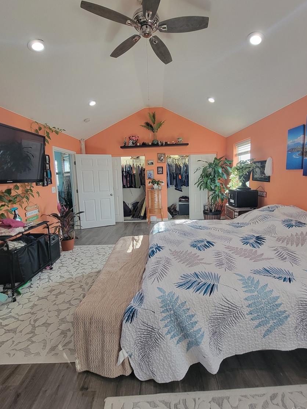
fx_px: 165
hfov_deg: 85.7
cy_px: 195
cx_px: 159
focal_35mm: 14
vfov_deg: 102.0
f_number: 2.2
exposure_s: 1/60
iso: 125
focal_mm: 2.2
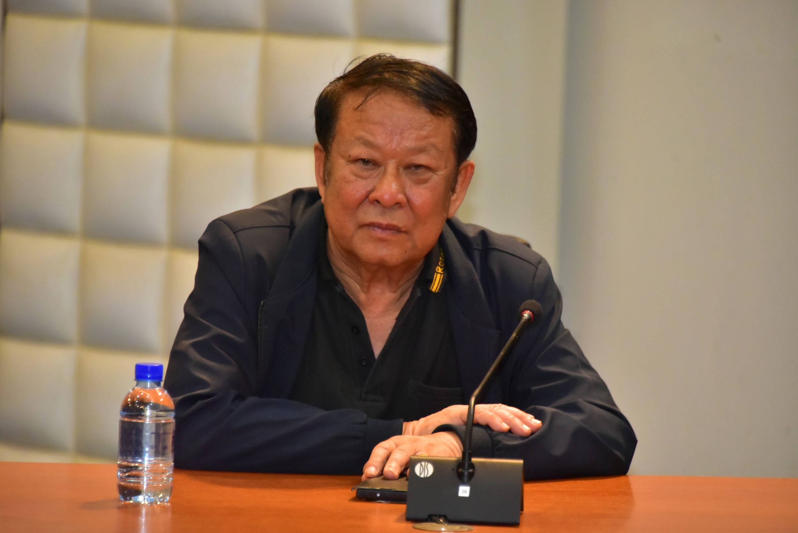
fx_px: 5544
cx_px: 399
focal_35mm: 250
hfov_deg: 8.2
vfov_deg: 5.5
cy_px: 266
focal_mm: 250
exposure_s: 1/200
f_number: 5.6
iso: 8000
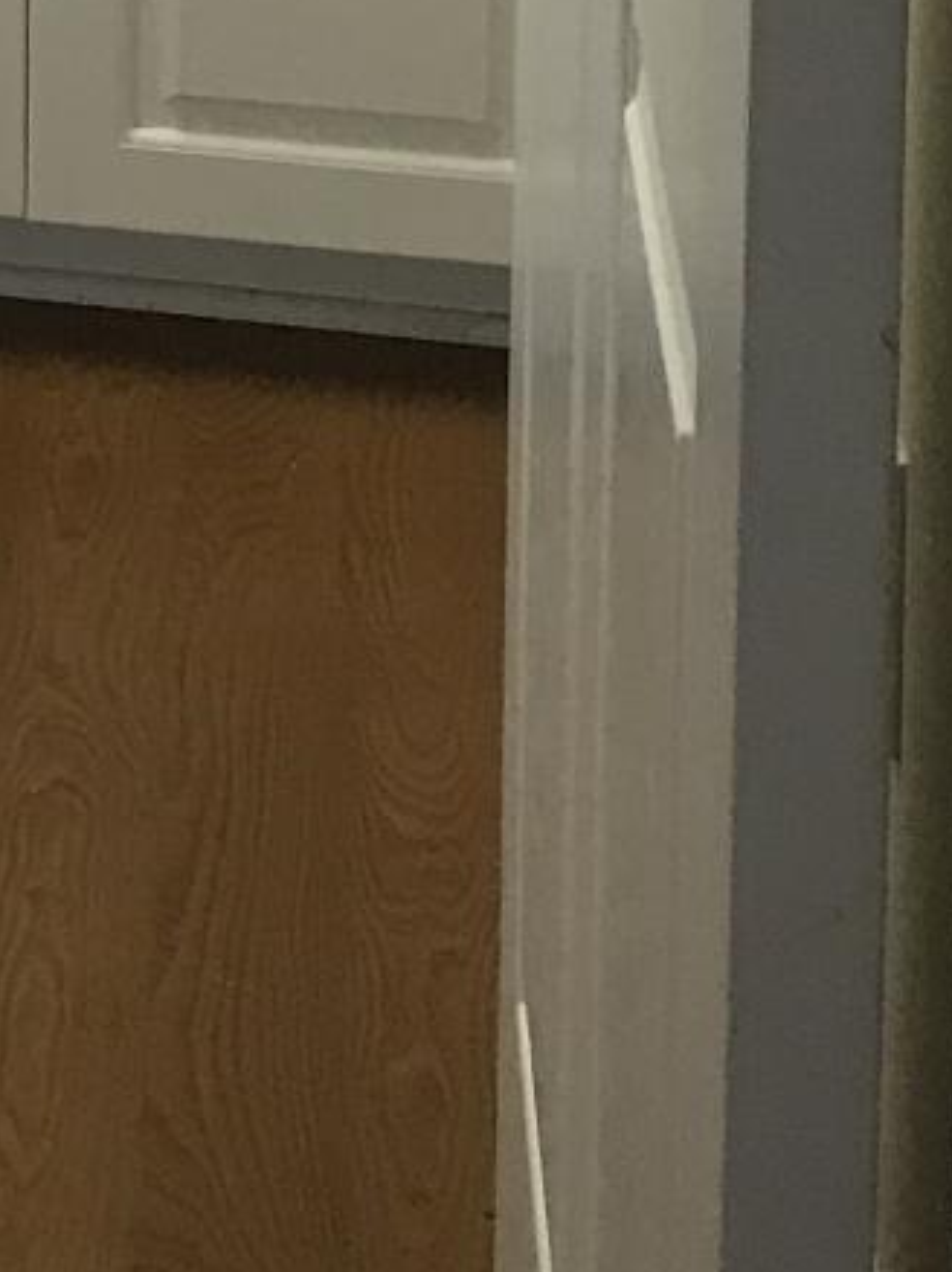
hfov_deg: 10.7
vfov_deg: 13.1
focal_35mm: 128
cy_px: -1345
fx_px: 4698
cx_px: -894
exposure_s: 1/30
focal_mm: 3.99
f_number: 1.8
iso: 25
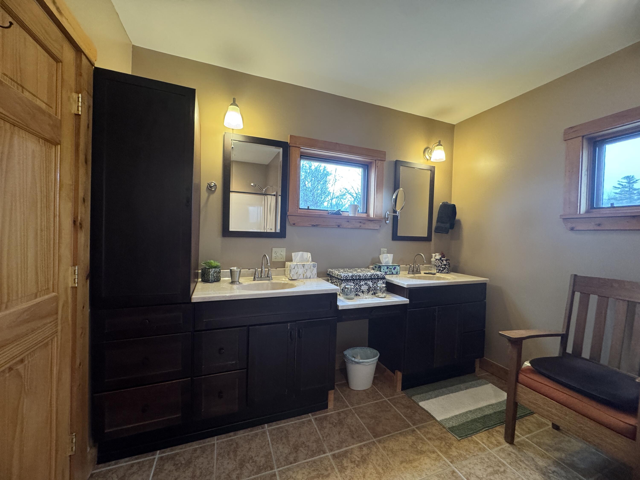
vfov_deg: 85.7
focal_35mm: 14
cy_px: 240
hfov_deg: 102.1
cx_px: 320
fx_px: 259
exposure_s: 1/60
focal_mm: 2.22
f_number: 2.2
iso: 320
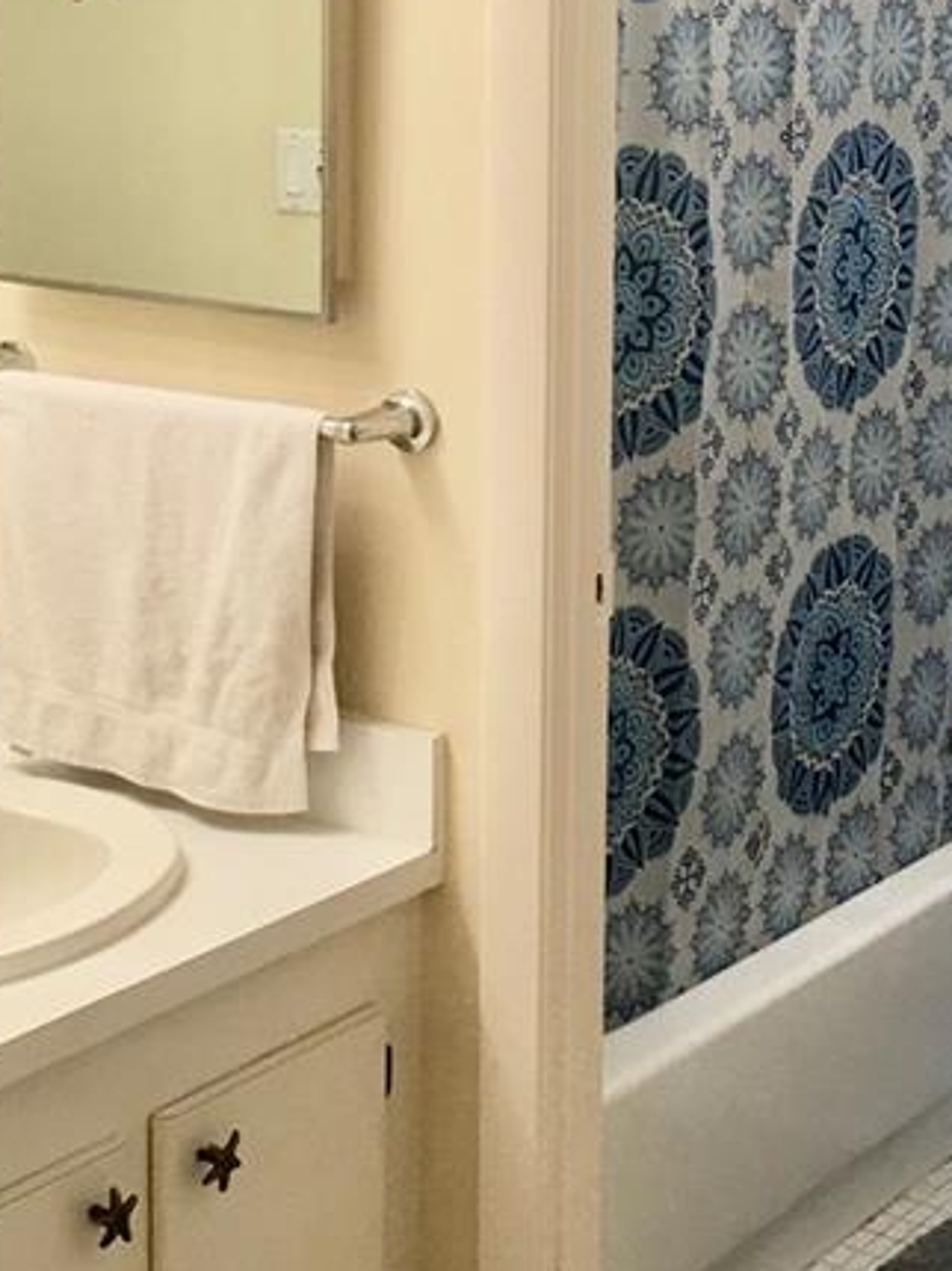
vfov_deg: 23.9
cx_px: 482
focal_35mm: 81
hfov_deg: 18.2
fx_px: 2973
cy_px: 361
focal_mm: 4.15
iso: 25
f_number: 2.2
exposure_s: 1/15
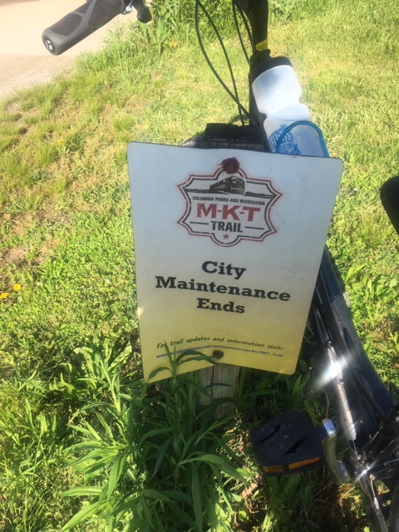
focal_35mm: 29
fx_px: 446
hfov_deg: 48.2
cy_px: 266
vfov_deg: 61.7
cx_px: 200
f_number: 2.2
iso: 25
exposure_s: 1/630
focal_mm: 4.15
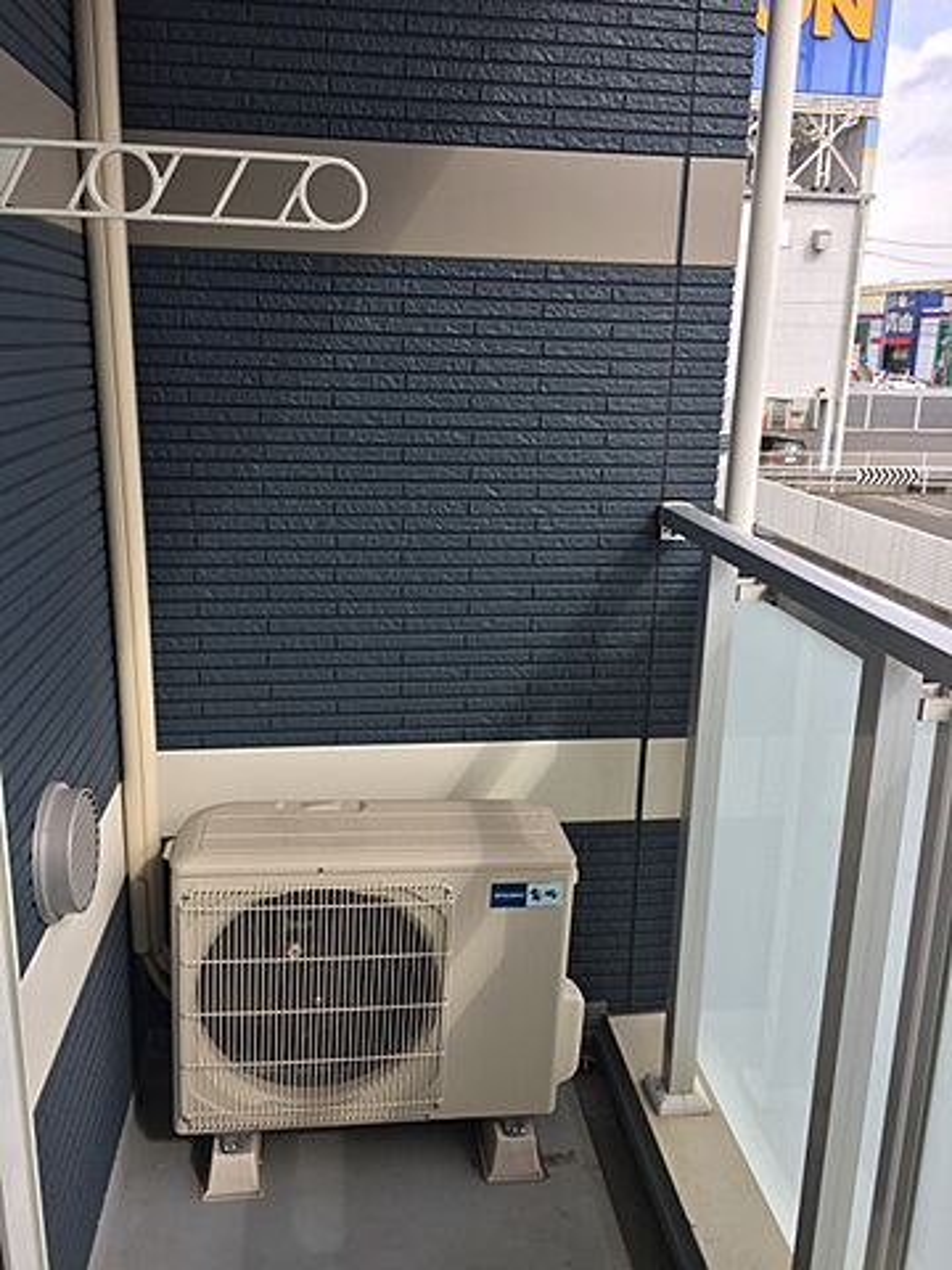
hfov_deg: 48.2
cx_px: 476
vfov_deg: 61.7
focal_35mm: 29
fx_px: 1063
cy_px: 635
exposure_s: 1/638
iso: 32
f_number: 2.2
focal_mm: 4.15
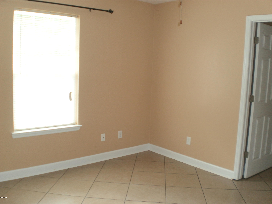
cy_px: 102
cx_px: 136
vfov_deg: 39.7
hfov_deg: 51.4
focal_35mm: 36
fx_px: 283
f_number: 3.1
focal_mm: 6.3
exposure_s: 1/30
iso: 160
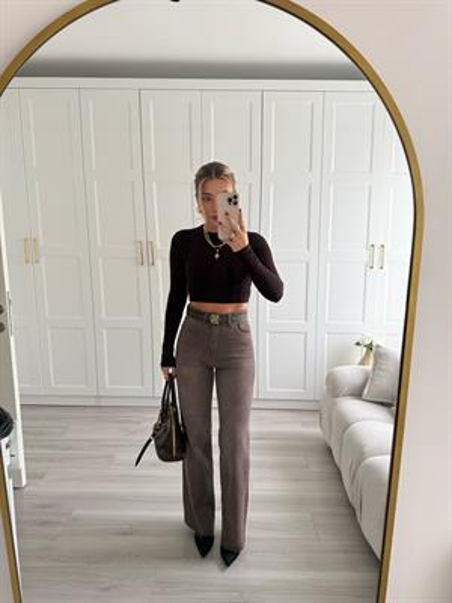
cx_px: 226
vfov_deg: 71.6
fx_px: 418
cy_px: 302
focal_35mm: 24
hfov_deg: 56.8
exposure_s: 1/121
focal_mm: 6.76
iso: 100
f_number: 1.78
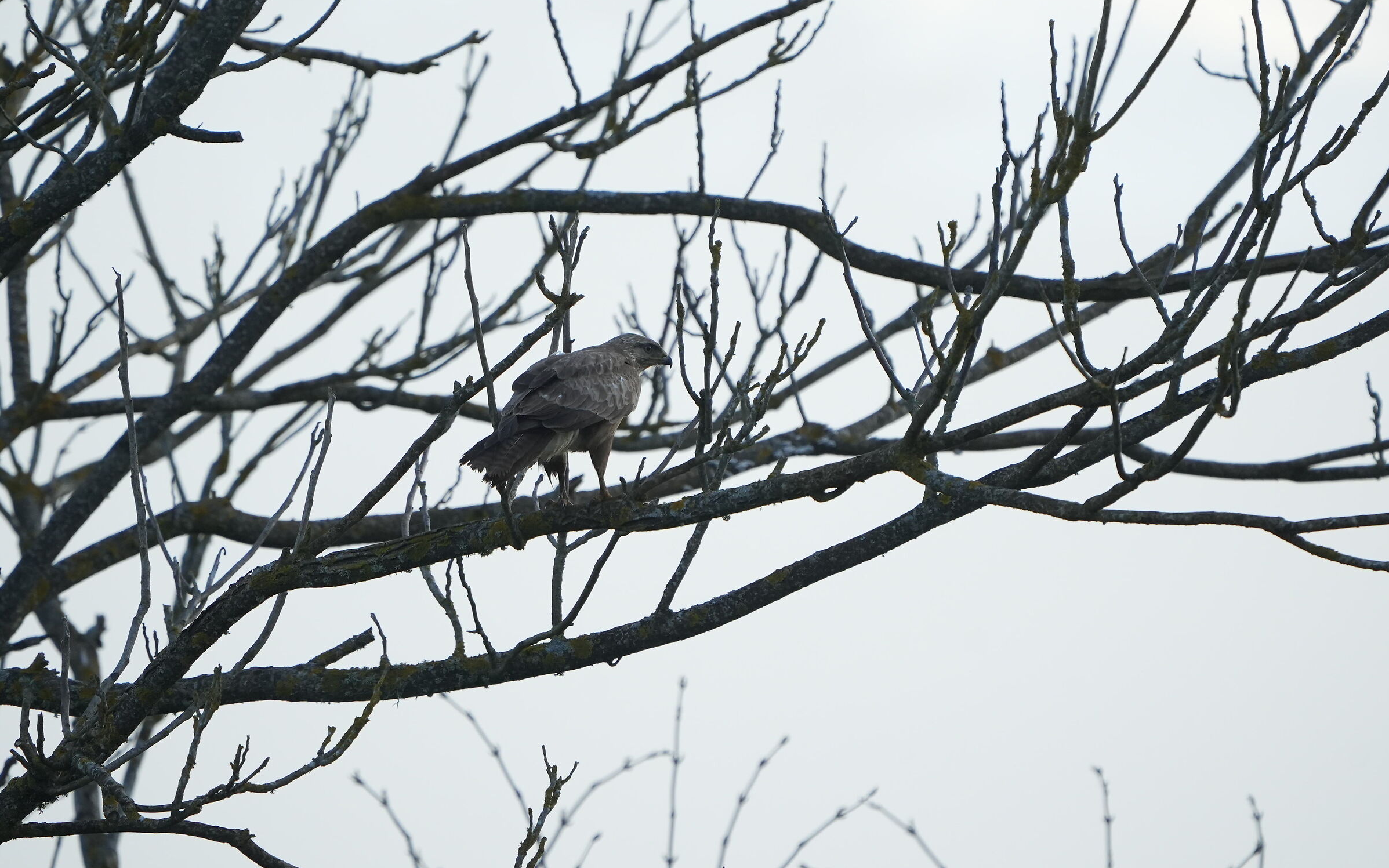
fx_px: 34789
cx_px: 695
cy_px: 409
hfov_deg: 2.3
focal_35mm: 919
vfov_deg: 1.4
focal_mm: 600
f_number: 6.3
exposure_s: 1/1000
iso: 1000
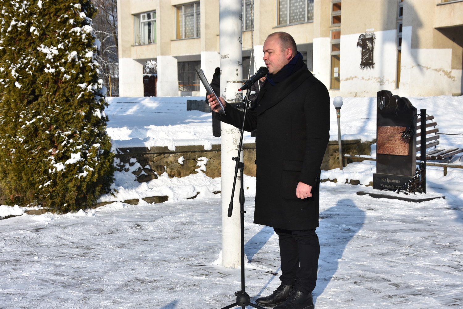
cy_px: 154
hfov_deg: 33.4
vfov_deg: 22.6
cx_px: 232
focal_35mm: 60
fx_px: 772
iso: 125
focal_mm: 40
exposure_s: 1/320
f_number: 9
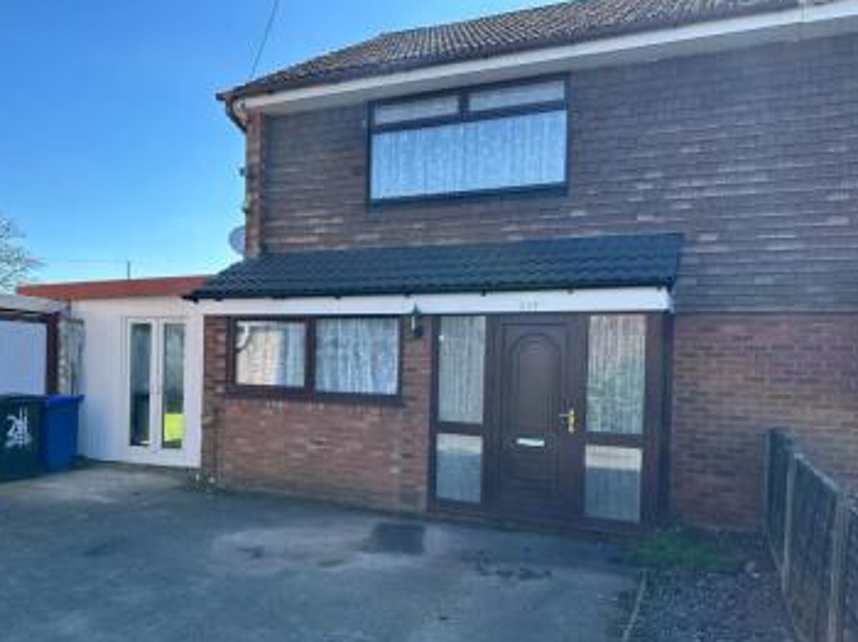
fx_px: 718
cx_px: 371
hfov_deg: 61.5
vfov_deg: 48.0
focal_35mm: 29
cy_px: 371
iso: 80
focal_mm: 6.86
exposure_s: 1/1541
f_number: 1.78
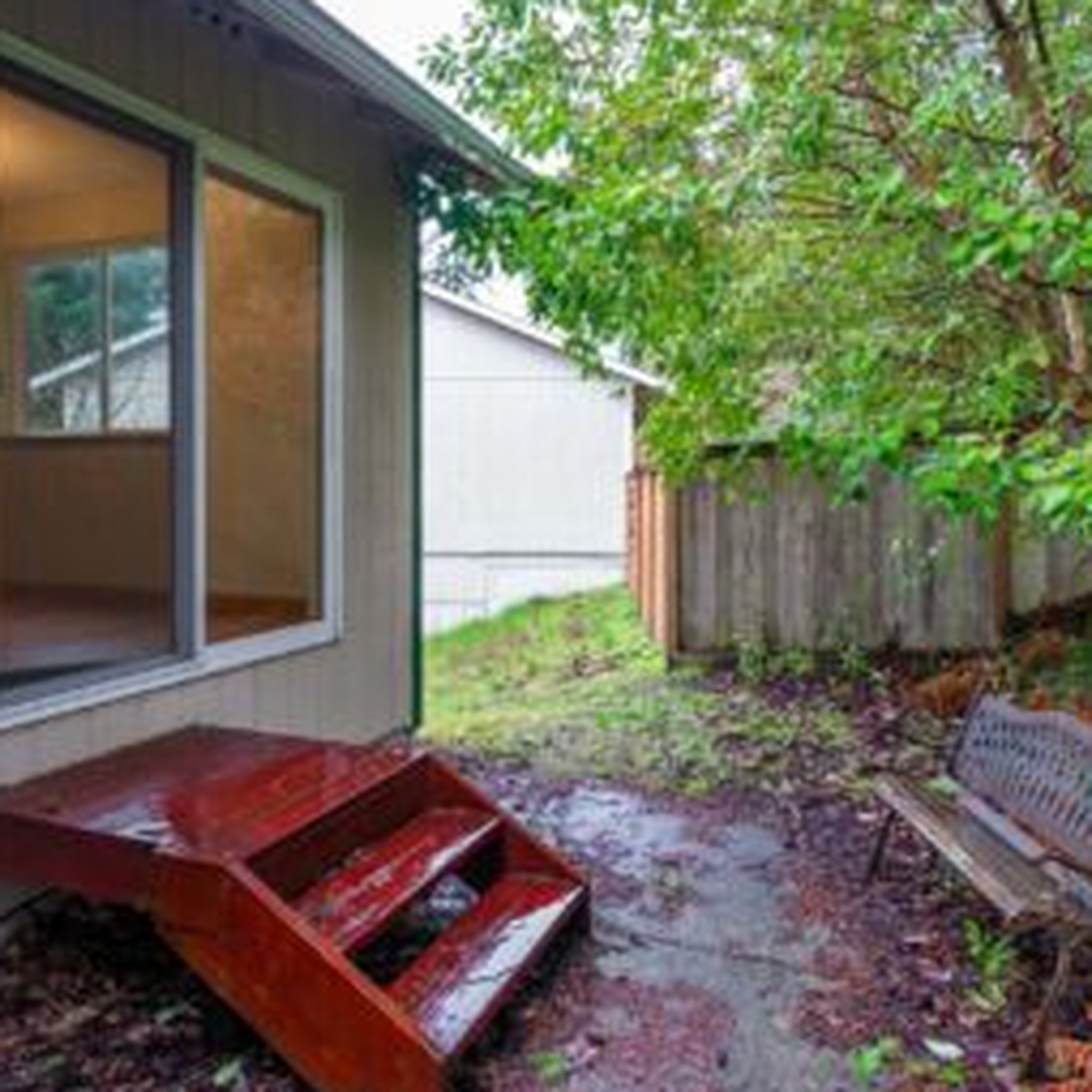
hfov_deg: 65.0
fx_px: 857
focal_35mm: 24
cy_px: 529
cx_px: 561
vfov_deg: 65.0
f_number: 7.1
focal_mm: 18
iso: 800
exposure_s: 1/30
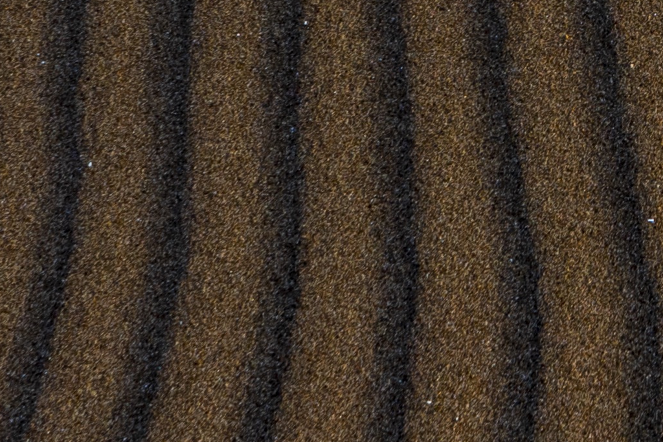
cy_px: -516
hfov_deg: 11.8
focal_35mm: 164
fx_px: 3021
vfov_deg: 7.9
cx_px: 1112
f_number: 11
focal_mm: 28
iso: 100
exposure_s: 1/60
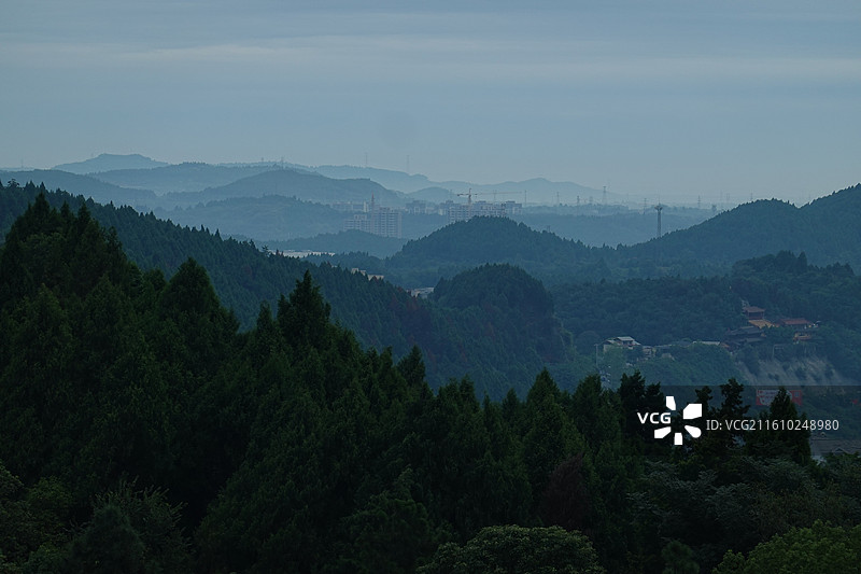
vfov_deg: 6.9
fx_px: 4782
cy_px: 287
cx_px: 430
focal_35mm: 200
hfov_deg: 10.3
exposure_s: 1/320
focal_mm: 72
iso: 125
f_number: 5.6
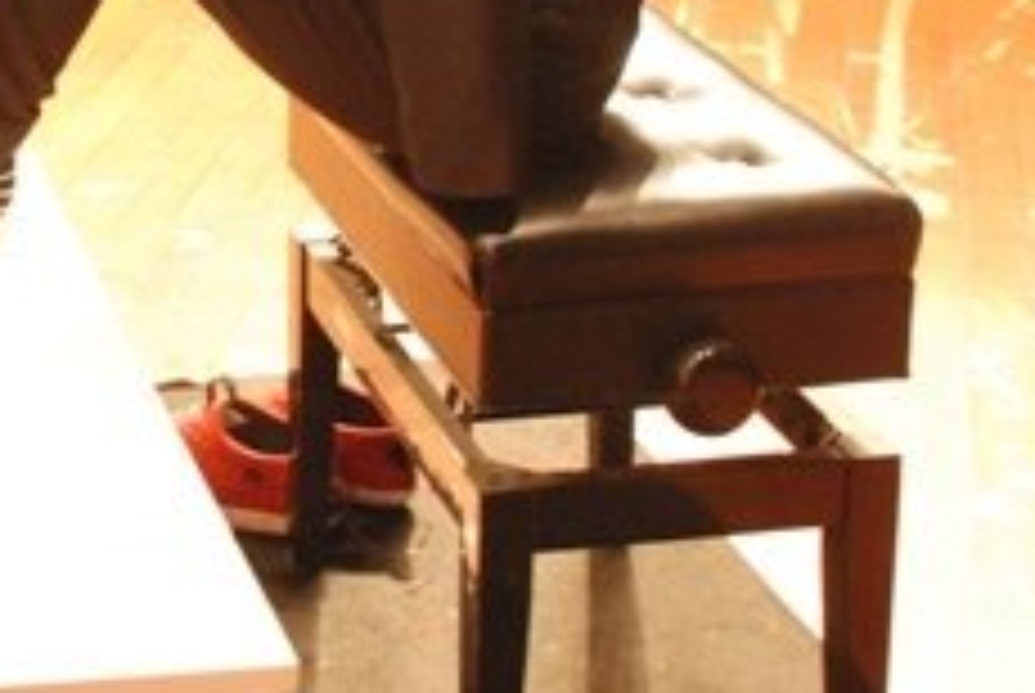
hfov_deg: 21.2
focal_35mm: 92
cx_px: -45
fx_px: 2648
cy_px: -180
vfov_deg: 14.4
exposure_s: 1/15
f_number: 3.8
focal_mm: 22
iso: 1600
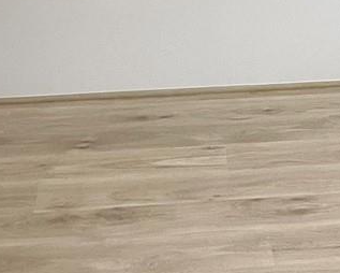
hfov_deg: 14.8
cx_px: 346
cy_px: -364
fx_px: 1289
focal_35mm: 128
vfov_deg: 10.5
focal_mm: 4.2
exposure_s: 1/60
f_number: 1.6
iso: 125
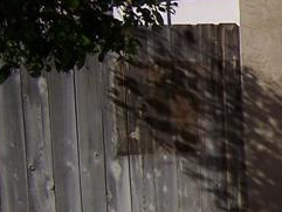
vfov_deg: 10.4
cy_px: 272
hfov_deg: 12.5
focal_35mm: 140
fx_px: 1141
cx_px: 551
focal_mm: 5.5
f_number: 5.6
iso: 80
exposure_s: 1/1000
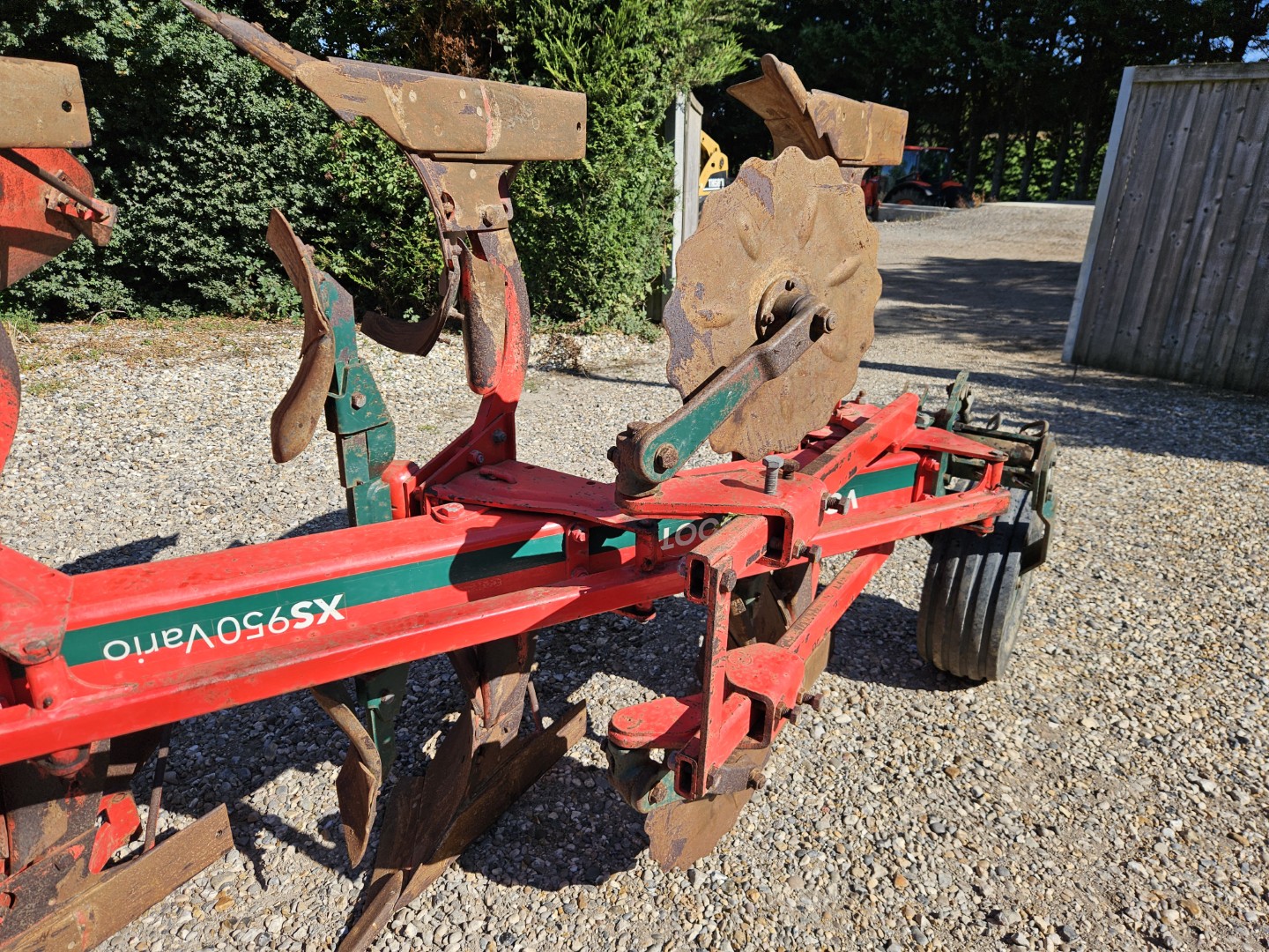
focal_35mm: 23
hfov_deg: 73.9
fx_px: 843
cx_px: 634
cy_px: 476
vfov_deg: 58.9
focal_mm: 5.4
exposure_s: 1/1484
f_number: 1.8
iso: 25
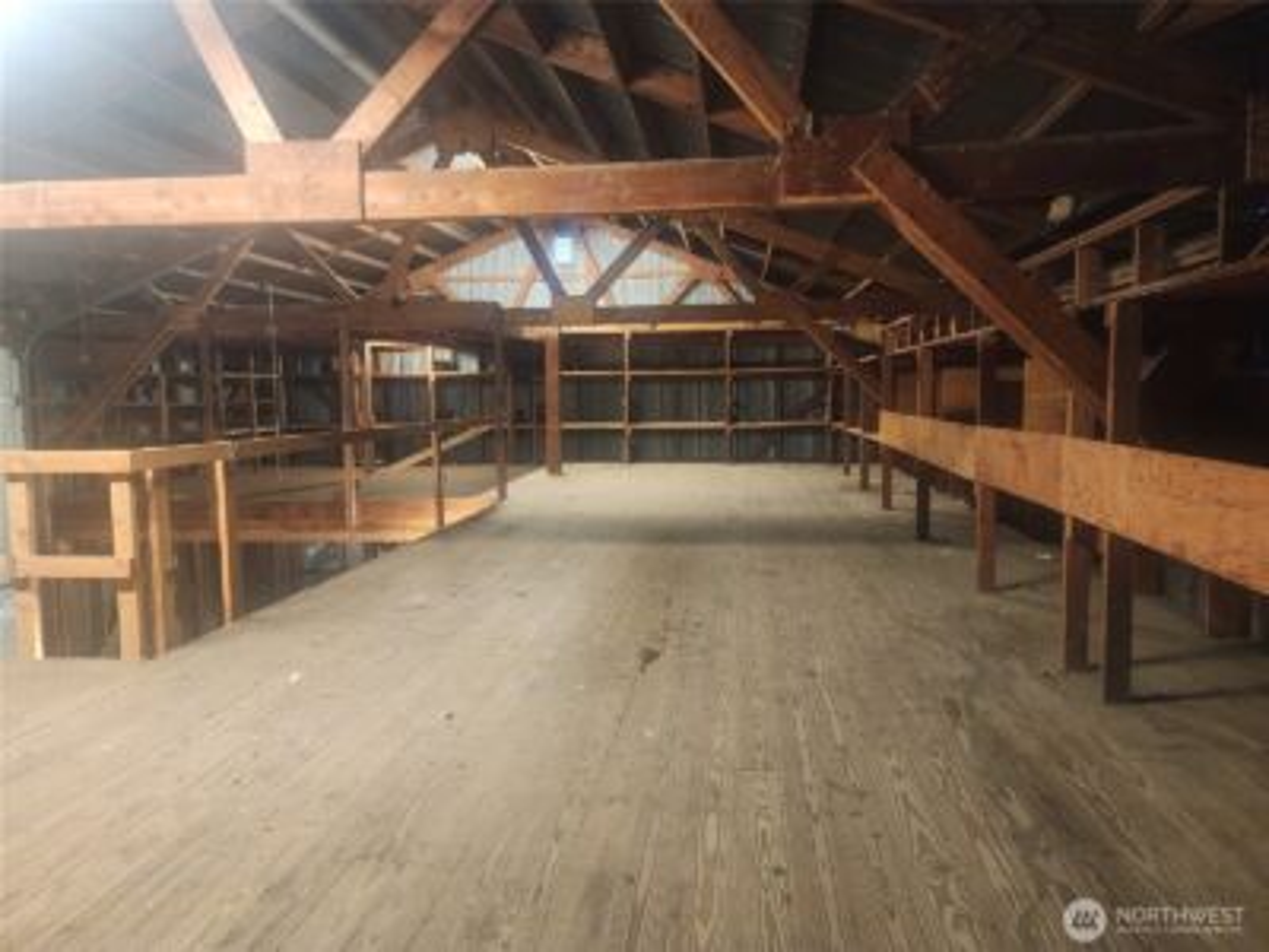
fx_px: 843
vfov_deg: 58.9
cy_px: 476
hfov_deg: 73.9
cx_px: 634
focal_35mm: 23
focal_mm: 6.4
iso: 640
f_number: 1.8
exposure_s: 1/30
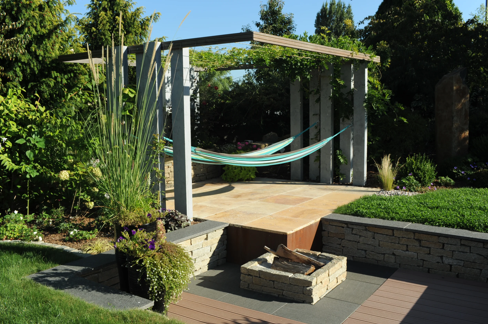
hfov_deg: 53.2
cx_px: 250
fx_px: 488
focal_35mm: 36
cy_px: 162
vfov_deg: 36.8
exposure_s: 1/60
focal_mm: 35
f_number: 10
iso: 200
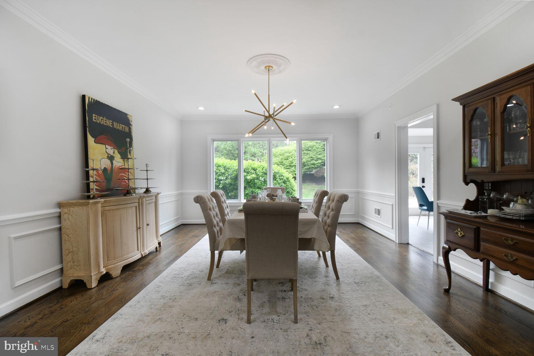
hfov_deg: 100.4
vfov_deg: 77.3
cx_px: 267
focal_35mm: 15
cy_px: 178
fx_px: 222
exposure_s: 1/15
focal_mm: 10
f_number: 8
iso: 200
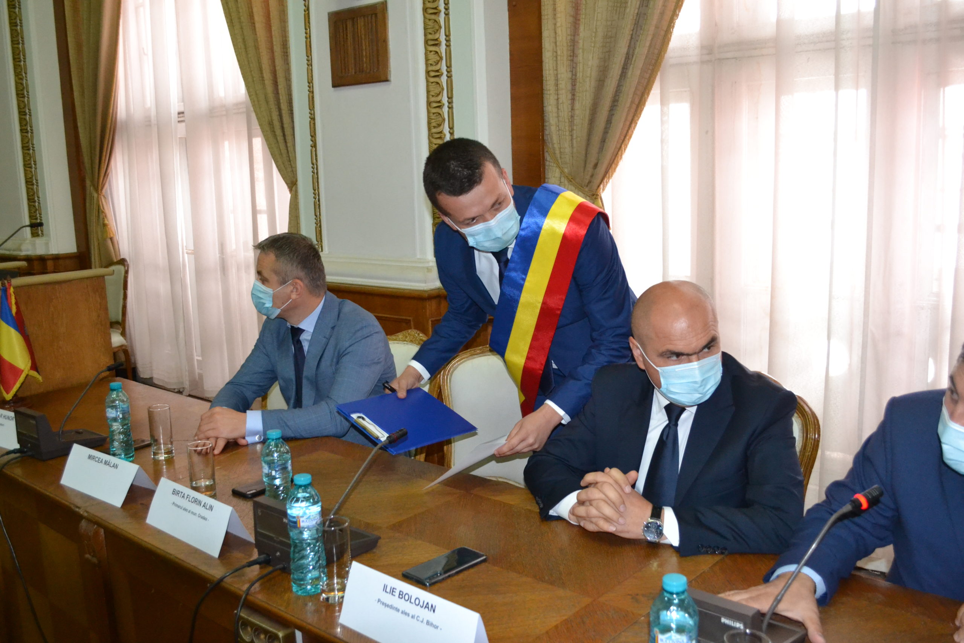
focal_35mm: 33
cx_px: 482
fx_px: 884
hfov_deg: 57.2
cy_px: 322
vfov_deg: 40.0
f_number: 3.8
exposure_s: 1/60
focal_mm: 22
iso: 2800
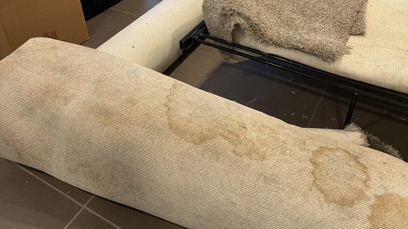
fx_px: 379
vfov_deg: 32.7
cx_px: 204
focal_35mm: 35
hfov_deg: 56.6
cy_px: 44
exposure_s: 1/60
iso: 160
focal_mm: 6.76
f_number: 1.78
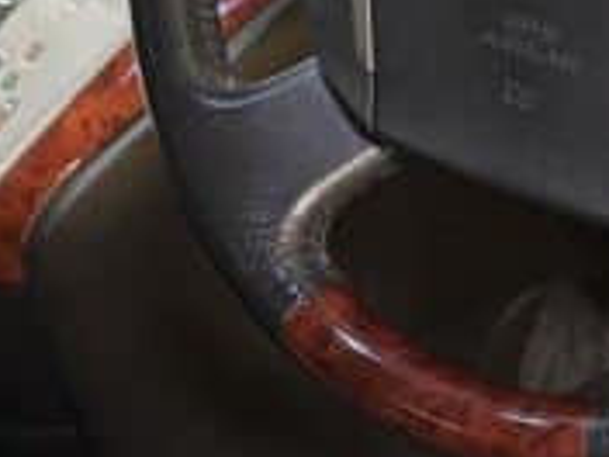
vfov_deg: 12.9
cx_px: 547
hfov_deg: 17.8
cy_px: -215
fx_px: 1918
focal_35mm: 109
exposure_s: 1/50
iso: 250
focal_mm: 6.76
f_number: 1.78
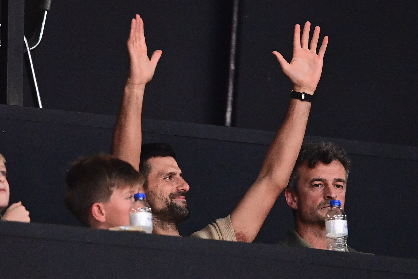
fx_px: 4644
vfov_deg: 3.4
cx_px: 209
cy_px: 140
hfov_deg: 5.2
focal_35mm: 400
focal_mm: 400
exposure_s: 1/400
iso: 2000
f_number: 3.2
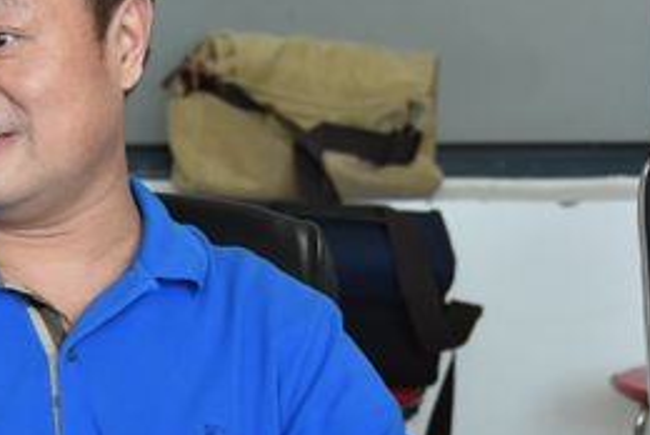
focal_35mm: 242
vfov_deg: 5.7
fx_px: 4374
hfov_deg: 8.5
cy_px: 285
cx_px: 35
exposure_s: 1/100
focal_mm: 70
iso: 800
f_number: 5
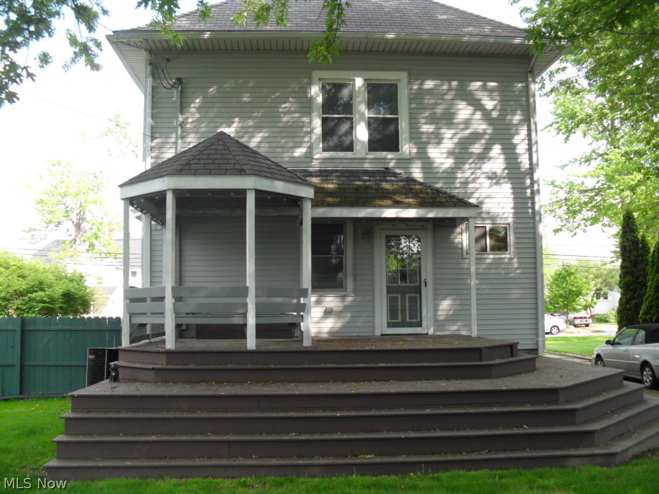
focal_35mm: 35
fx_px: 666
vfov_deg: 40.7
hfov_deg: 52.6
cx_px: 330
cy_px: 247
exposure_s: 1/180
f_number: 3
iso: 80
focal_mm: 6.3
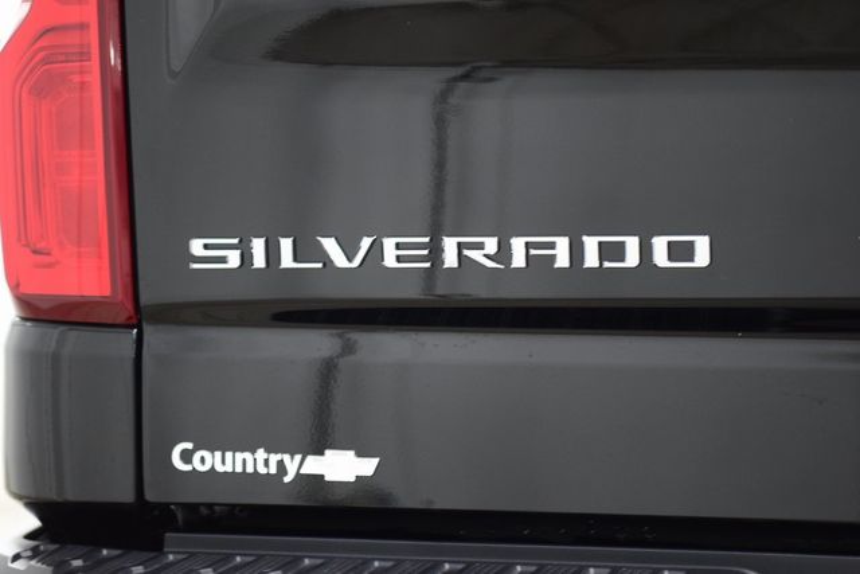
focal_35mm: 105
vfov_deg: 13.0
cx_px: 430
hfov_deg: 19.5
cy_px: 287
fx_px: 2509
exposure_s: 1/40
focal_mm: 70
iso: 1600
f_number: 2.8
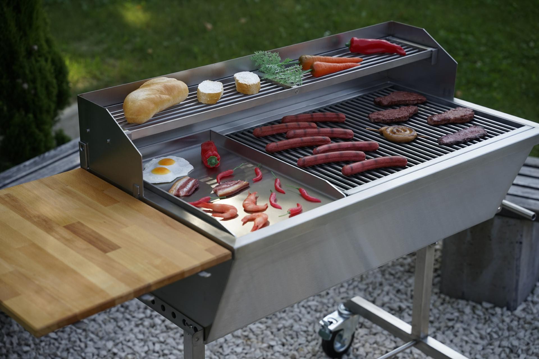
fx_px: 1048
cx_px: 270
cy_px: 180
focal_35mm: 70
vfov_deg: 19.5
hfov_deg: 28.8
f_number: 3.5
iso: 100
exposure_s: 1/400
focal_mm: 70
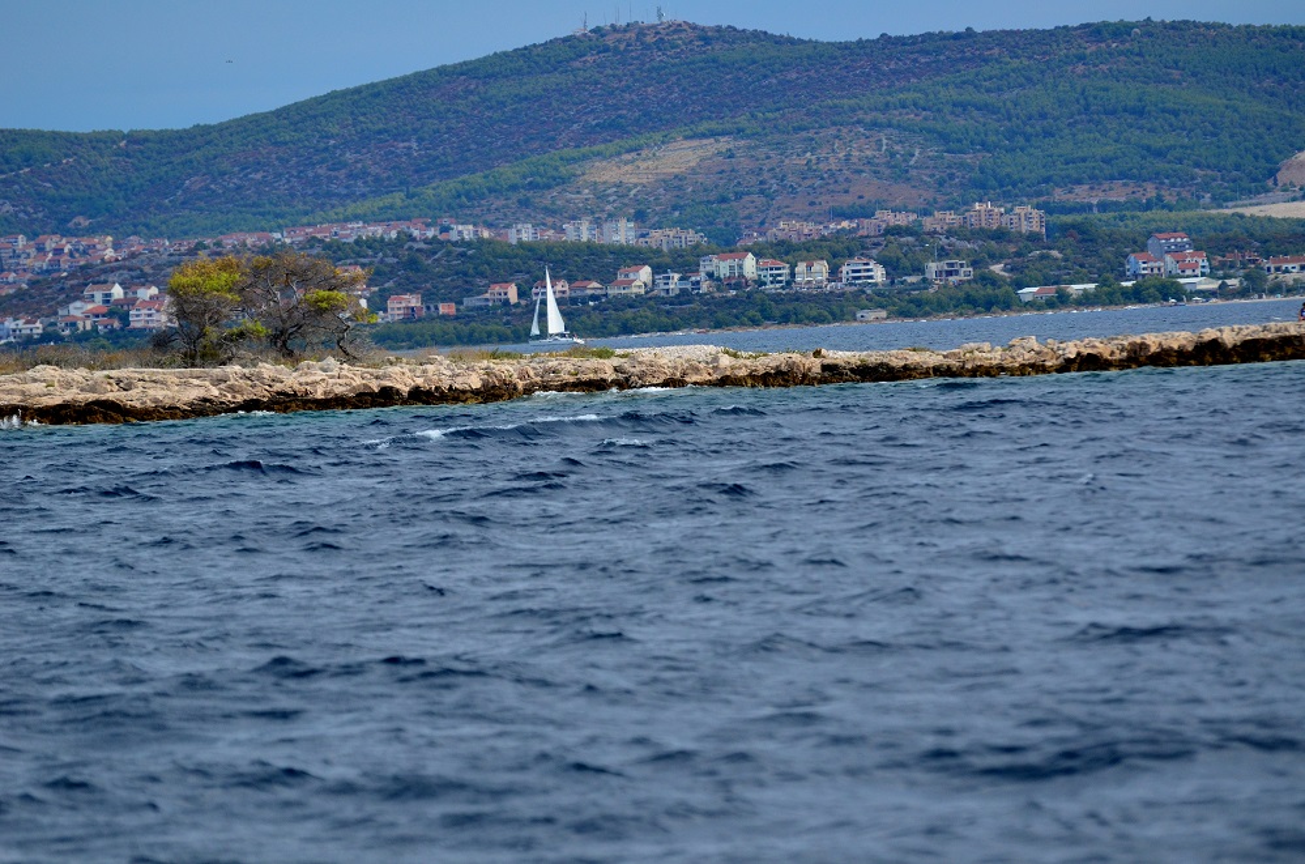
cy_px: 432
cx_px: 652
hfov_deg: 6.3
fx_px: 11934
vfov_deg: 4.1
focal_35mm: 330
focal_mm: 220
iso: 640
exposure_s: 1/2500
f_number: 5.3
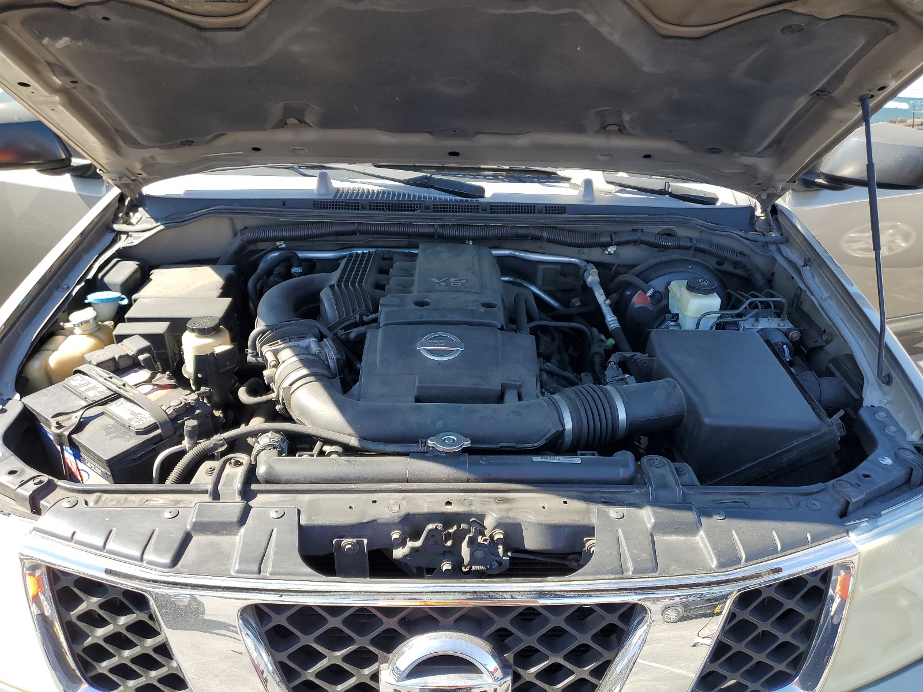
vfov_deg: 53.1
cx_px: 462
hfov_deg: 67.3
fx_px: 693
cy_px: 346
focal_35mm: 26
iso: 50
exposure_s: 1/556
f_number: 1.5
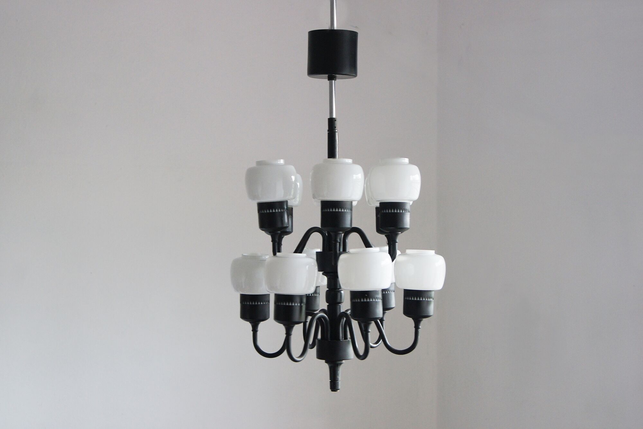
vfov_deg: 22.6
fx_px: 1072
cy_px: 214
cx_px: 322
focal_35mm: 60
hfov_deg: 33.4
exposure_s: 1/40
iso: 400
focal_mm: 40
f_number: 5.6
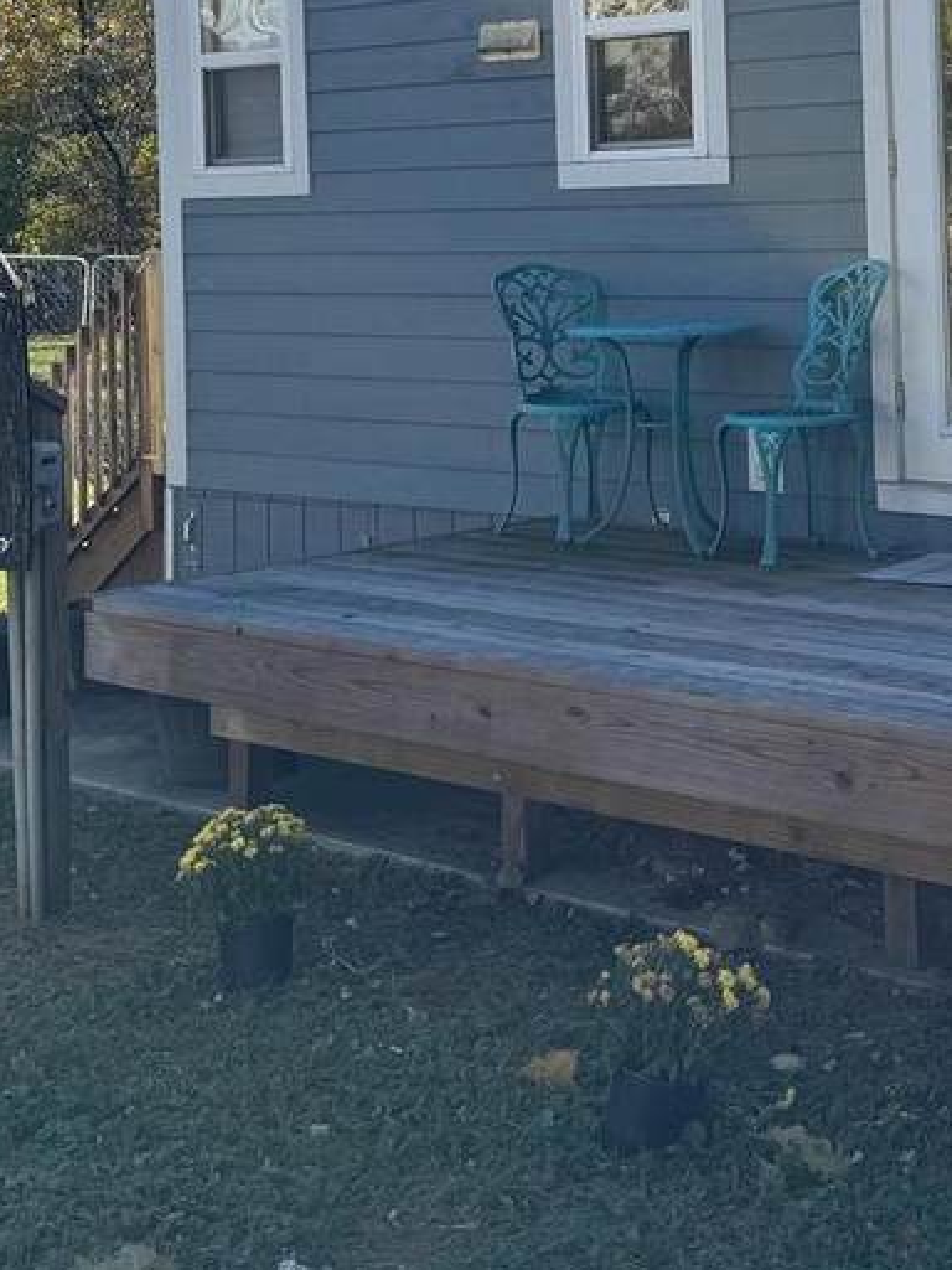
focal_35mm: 60
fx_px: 2200
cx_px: 848
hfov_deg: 23.8
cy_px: 174
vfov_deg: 31.0
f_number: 1.78
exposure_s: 1/1637
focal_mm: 6.76
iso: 80
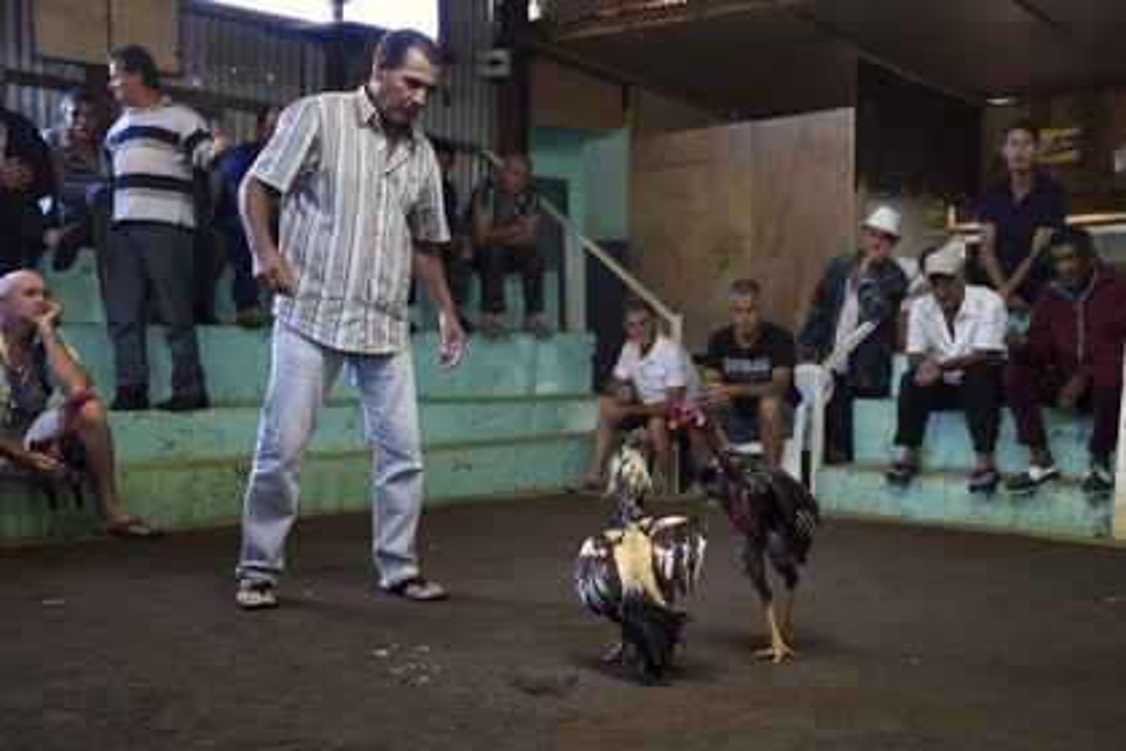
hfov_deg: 50.7
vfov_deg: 35.1
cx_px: 563
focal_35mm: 38
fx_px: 1188
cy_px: 376
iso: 3200
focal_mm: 38
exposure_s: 1/200
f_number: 2.8
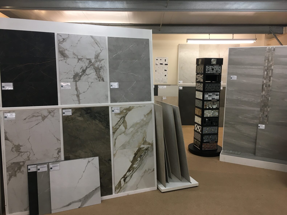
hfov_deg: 61.7
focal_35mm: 29
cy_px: 108
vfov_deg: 48.2
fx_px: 240
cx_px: 144
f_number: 2.2
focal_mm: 4.15
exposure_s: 1/33
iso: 64
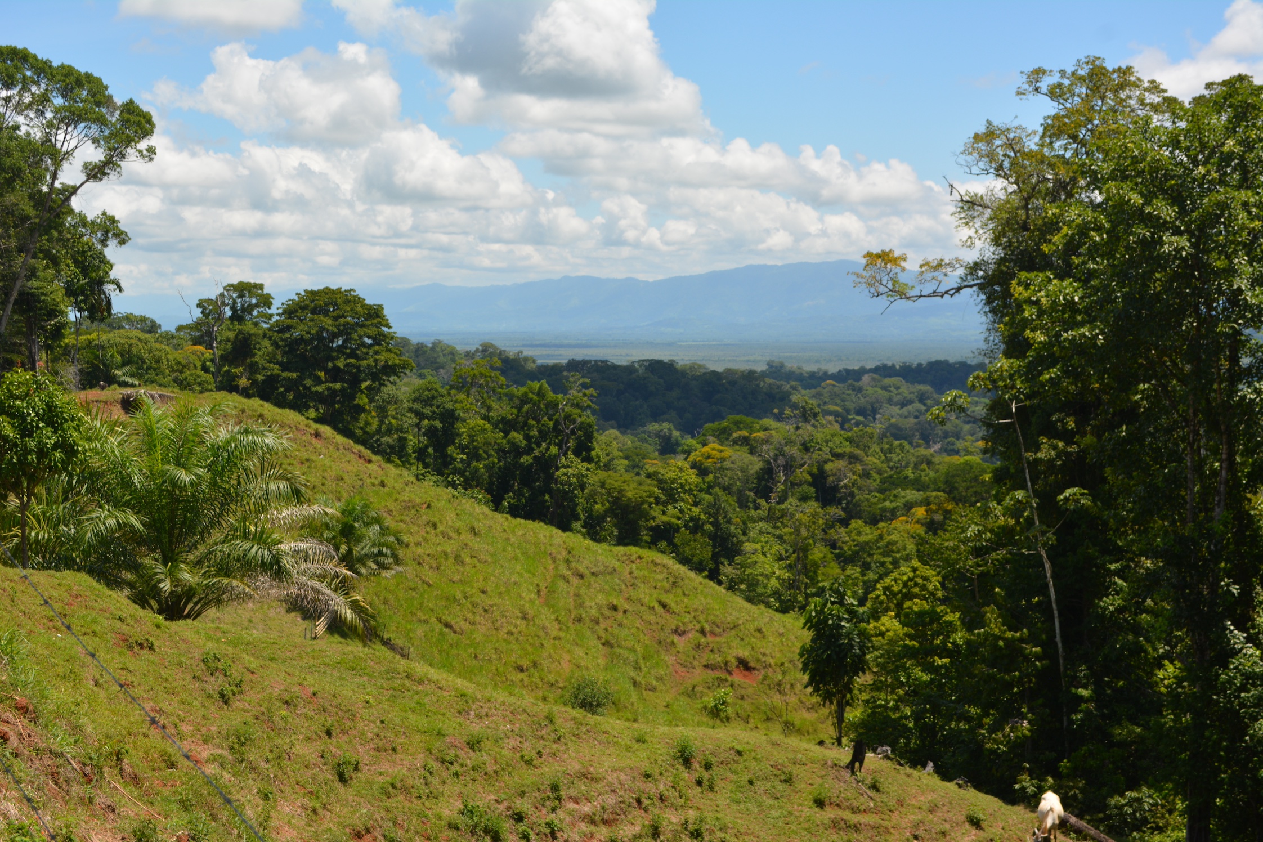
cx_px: 632
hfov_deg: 41.1
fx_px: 1684
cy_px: 421
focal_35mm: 48
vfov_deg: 28.1
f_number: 10
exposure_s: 1/200
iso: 100
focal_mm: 32
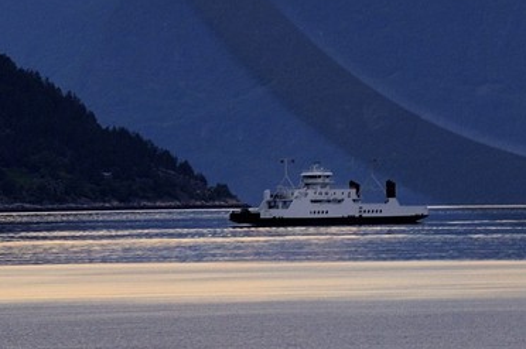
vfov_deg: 1.6
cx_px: 656
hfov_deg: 2.4
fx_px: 12564
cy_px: -346
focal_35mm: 861
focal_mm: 200
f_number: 5
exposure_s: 1/320
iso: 200
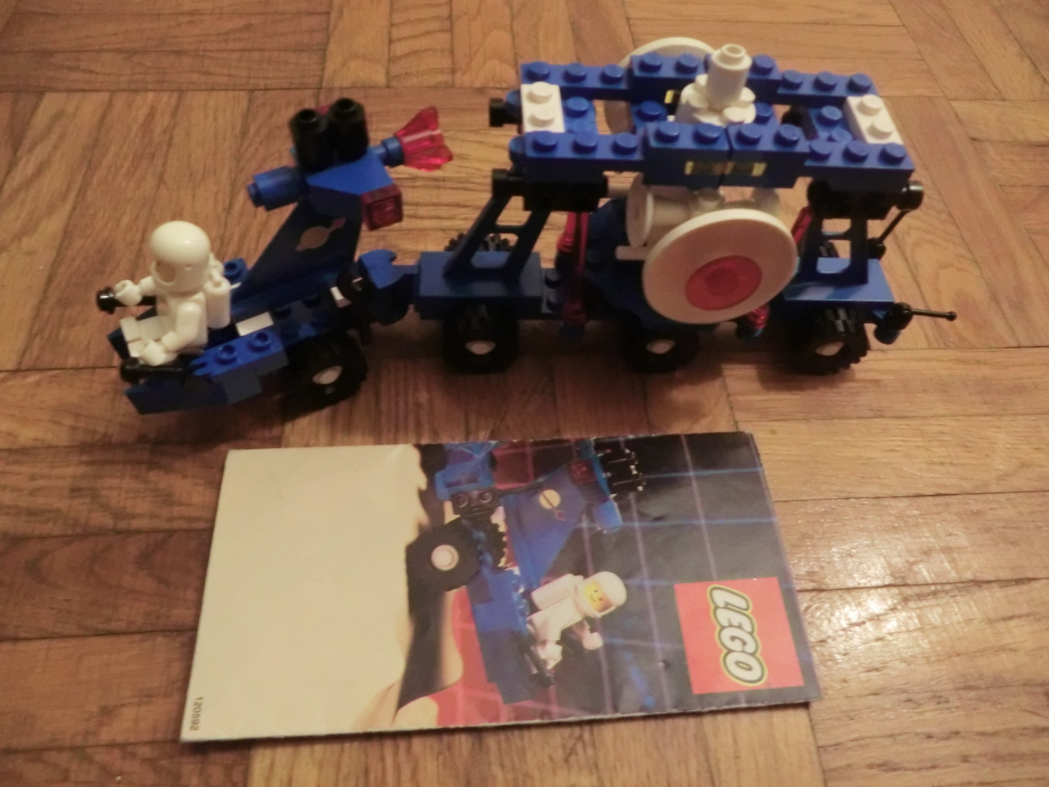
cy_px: 394
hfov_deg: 71.6
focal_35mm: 24
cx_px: 524
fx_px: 727
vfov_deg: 56.8
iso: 800
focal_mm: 4.3
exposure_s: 1/8
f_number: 3.2
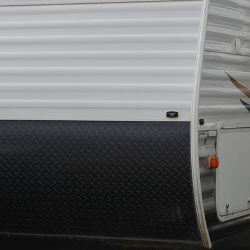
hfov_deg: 10.8
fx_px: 1323
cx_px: 124
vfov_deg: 10.8
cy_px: 83
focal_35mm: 162
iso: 100
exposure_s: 1/200
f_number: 10
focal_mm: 29
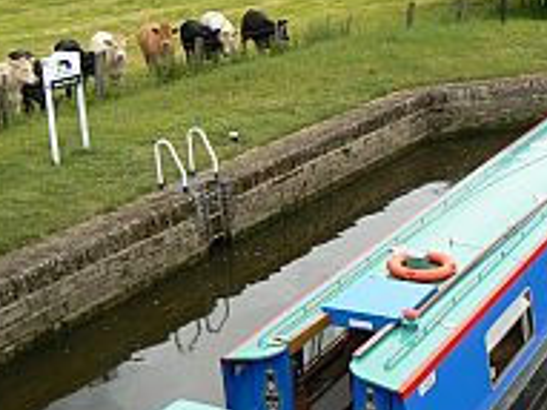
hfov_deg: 28.8
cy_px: 340
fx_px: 1042
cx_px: 435
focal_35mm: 66
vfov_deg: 21.9
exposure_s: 1/125
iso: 80
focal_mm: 6
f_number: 4
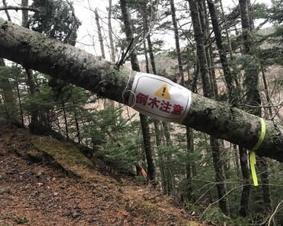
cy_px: 121
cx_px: 176
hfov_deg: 47.5
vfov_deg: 39.1
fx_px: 318
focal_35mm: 38
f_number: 1.8
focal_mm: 3.99
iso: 32
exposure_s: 1/30
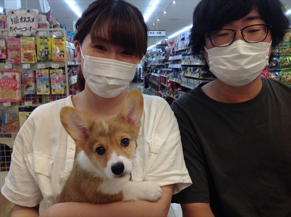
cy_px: 108
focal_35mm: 35
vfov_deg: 40.6
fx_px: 294
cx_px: 146
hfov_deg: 52.7
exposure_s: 1/60
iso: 50
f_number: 2.4
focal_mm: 4.28
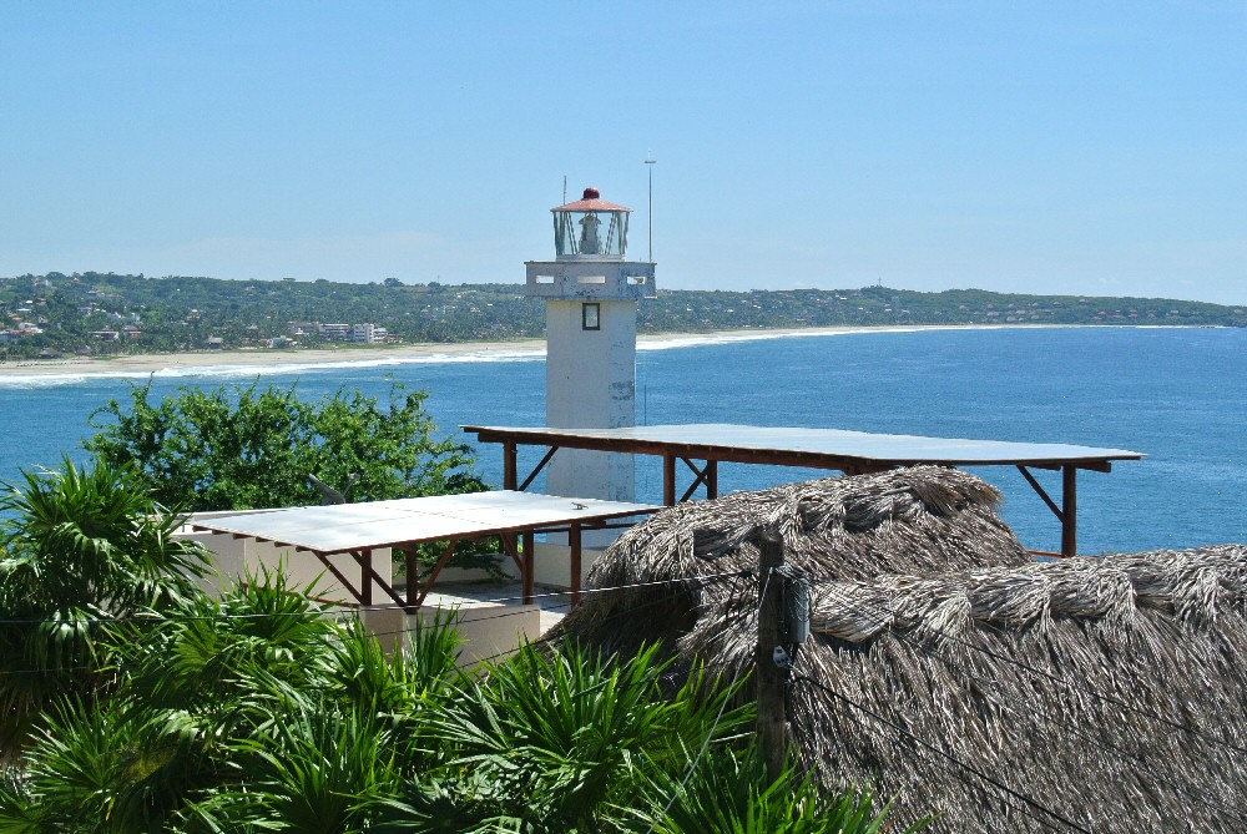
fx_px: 2496
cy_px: 417
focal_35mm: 72
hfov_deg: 28.0
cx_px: 624
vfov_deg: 19.0
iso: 400
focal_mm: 26.7
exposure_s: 1/1000
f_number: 8
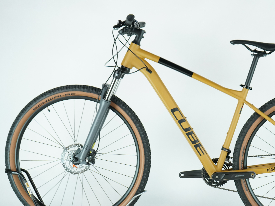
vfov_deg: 17.8
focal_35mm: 83
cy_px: 115
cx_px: 194
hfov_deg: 23.4
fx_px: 659
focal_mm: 61
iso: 2000
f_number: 5.6
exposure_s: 1/200
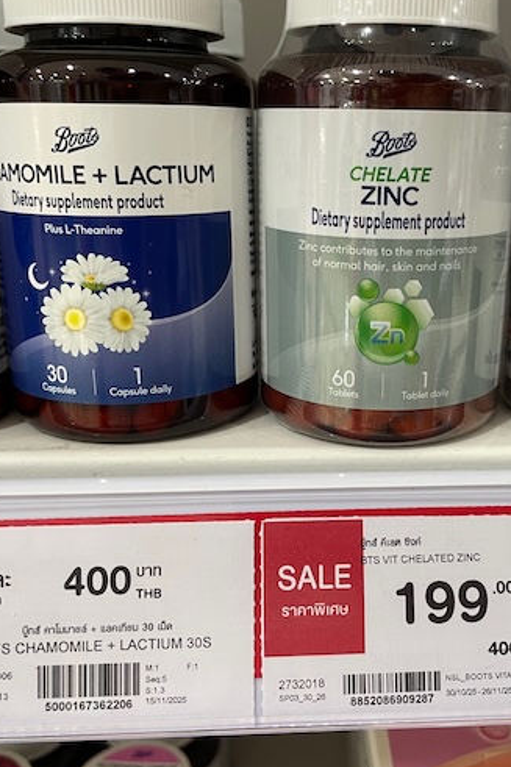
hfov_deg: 35.5
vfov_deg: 51.9
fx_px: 788
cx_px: 352
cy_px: 384
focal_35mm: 37
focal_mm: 4.2
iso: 125
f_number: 1.6
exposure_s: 1/50
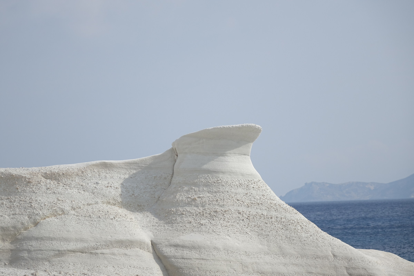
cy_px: 138
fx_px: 2300
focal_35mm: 200
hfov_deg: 10.3
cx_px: 207
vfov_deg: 6.9
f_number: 5
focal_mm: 73.3
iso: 125
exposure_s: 1/1000
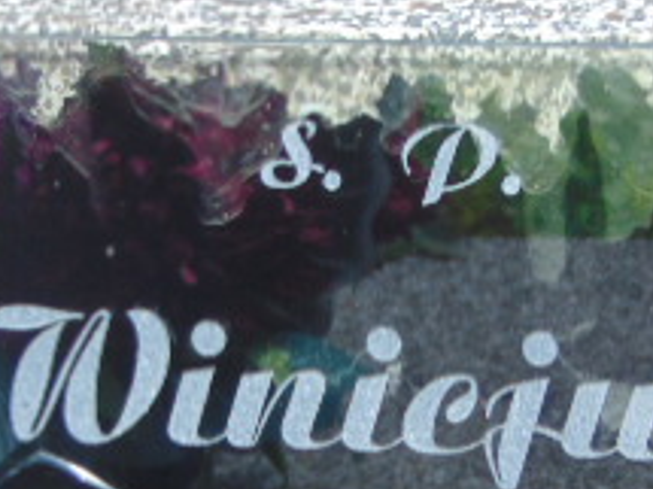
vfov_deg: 4.6
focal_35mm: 321
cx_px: 513
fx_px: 6052
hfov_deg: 6.2
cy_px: 623
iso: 80
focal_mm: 19.4
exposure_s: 1/100
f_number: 3.9
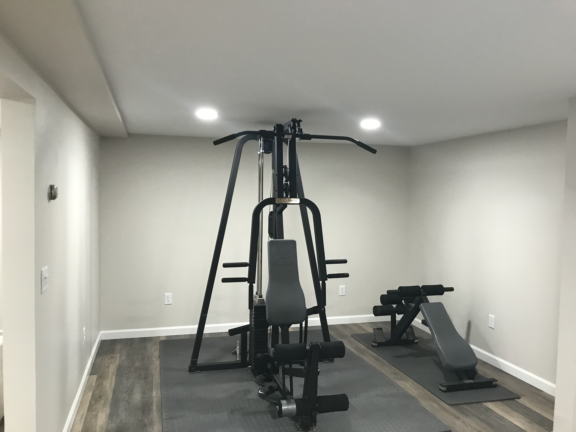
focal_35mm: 28
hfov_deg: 63.4
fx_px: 466
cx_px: 288
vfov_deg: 49.7
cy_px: 216
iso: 50
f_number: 1.8
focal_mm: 3.99
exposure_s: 1/15
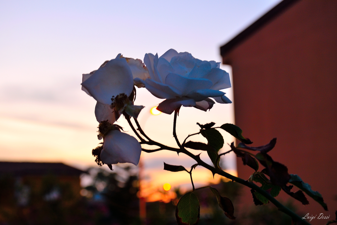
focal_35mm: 78
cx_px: 168
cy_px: 112
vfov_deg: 17.5
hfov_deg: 26.0
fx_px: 730
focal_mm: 52
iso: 100
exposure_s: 1/3
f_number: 10
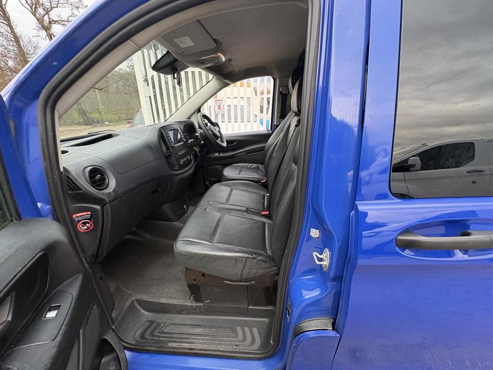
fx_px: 199
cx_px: 246
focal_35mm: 14
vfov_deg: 85.7
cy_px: 185
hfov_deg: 102.1
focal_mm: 2.22
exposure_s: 1/86
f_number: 2.2
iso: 250
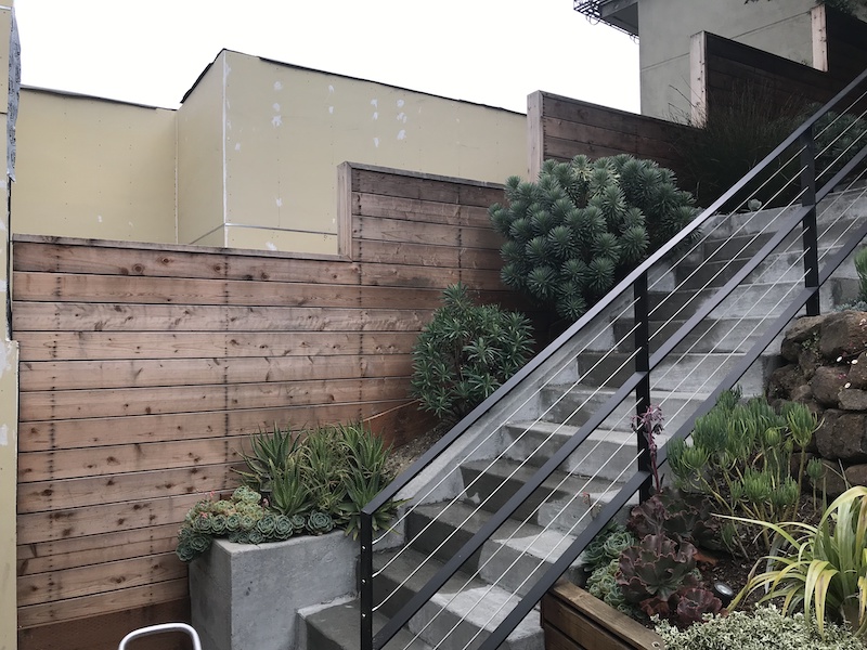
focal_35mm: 28
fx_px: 701
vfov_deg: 49.7
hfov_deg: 63.4
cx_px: 434
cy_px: 325
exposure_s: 1/626
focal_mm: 3.99
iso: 20
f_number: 1.8
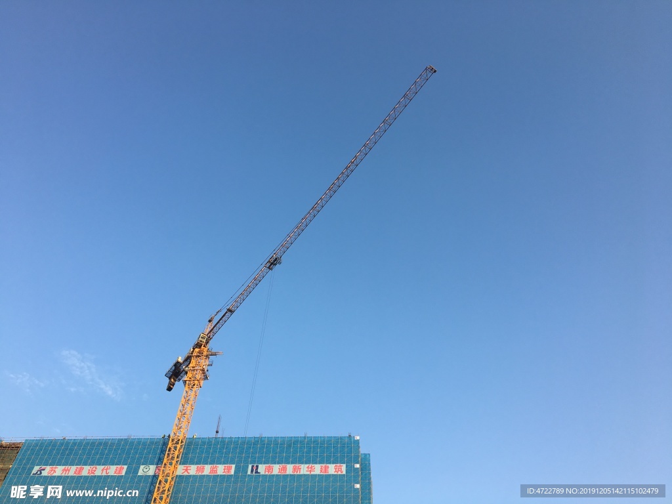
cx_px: 336
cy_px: 252
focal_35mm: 29
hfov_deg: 61.7
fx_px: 563
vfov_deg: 48.2
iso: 25
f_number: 2.2
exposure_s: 1/754
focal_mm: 4.15
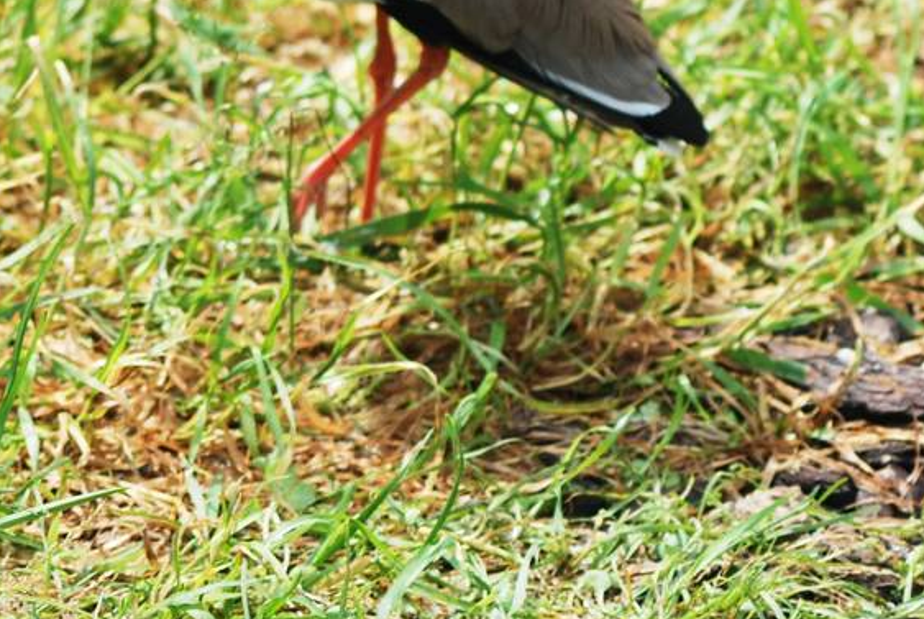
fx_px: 10948
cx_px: 958
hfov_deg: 4.8
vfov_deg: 3.2
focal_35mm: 426
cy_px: 216
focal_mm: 100
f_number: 5
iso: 200
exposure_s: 1/400
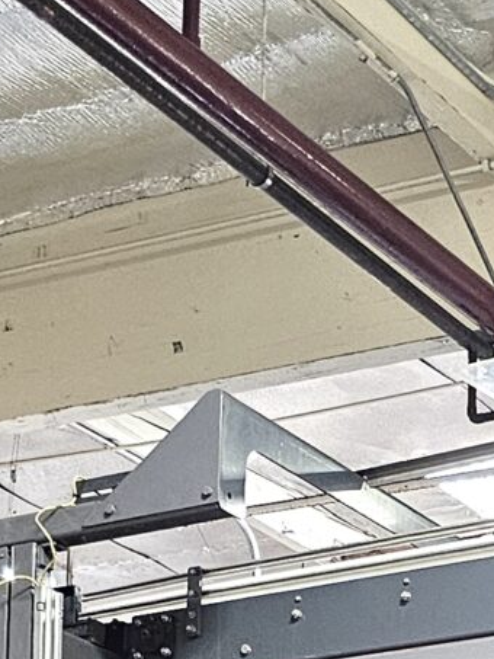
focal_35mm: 130
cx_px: 372
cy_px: 1253
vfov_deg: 13.4
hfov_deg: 11.4
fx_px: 2472
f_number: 1.7
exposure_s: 1/120
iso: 500
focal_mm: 6.3
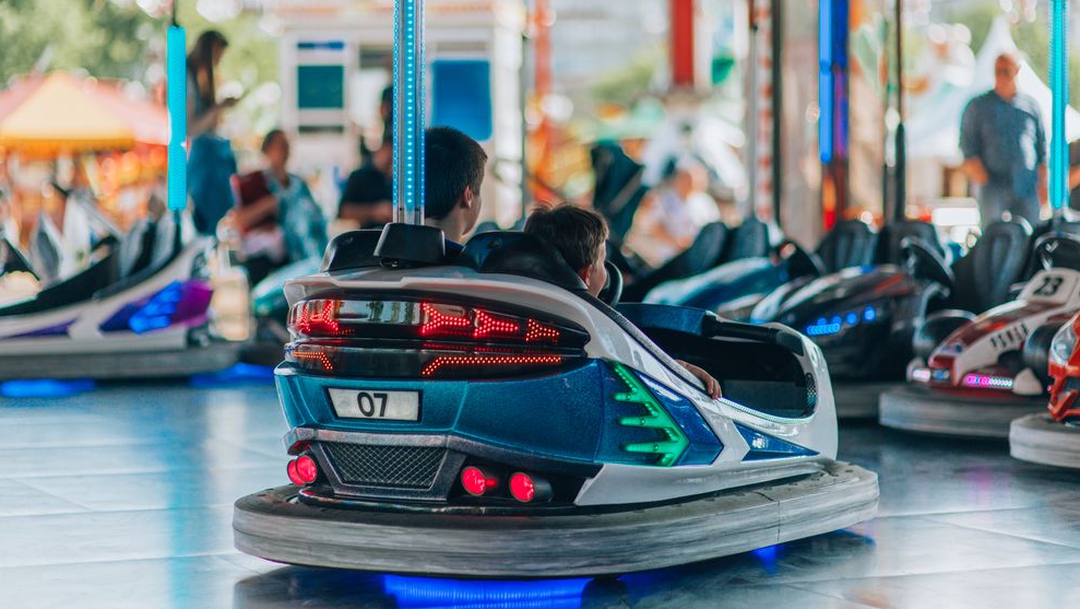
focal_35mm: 90
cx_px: 535
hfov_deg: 23.7
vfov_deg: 13.5
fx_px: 2578
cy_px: 255
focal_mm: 85
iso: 400
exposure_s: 1/8000
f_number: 1.4
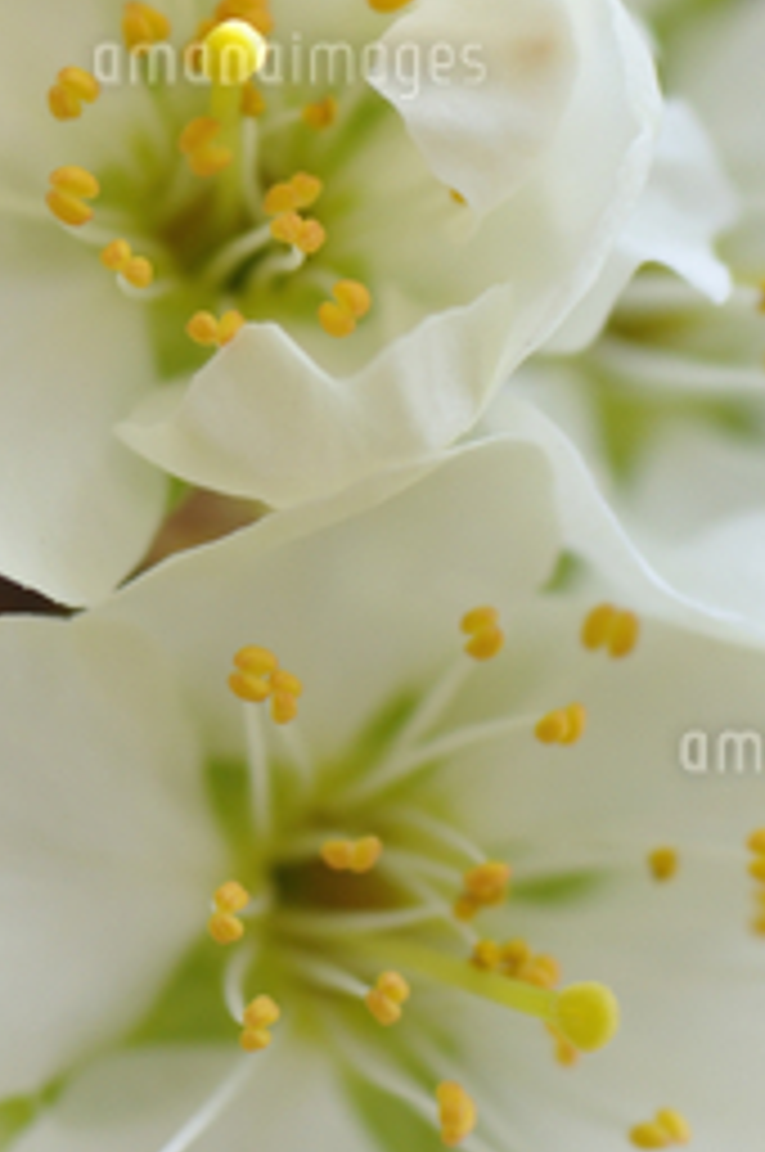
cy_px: 68
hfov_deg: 3.5
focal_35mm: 394
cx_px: 286
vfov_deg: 5.2
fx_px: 12600
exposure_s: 1/350
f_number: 8
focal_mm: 105
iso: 200
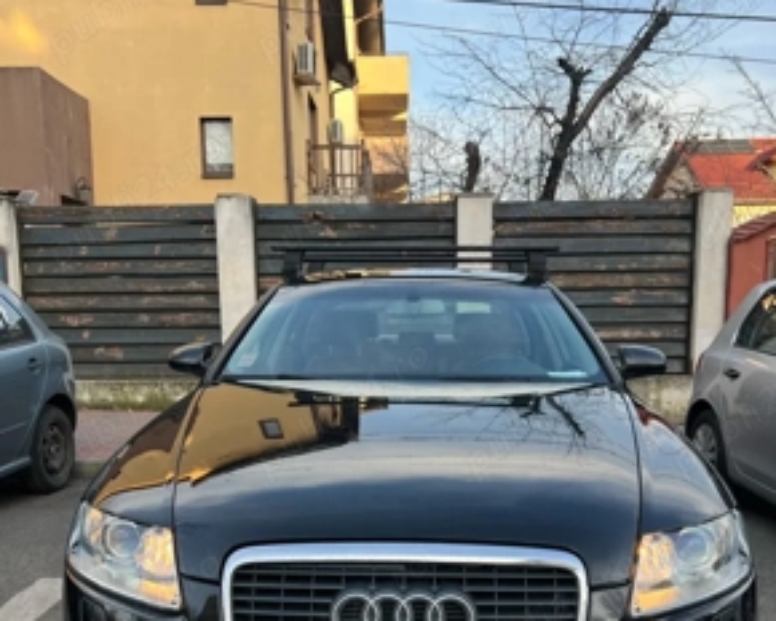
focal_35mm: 35
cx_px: 396
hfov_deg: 51.5
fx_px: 804
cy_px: 442
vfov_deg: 41.4
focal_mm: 5.7
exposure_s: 1/578
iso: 50
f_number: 1.5
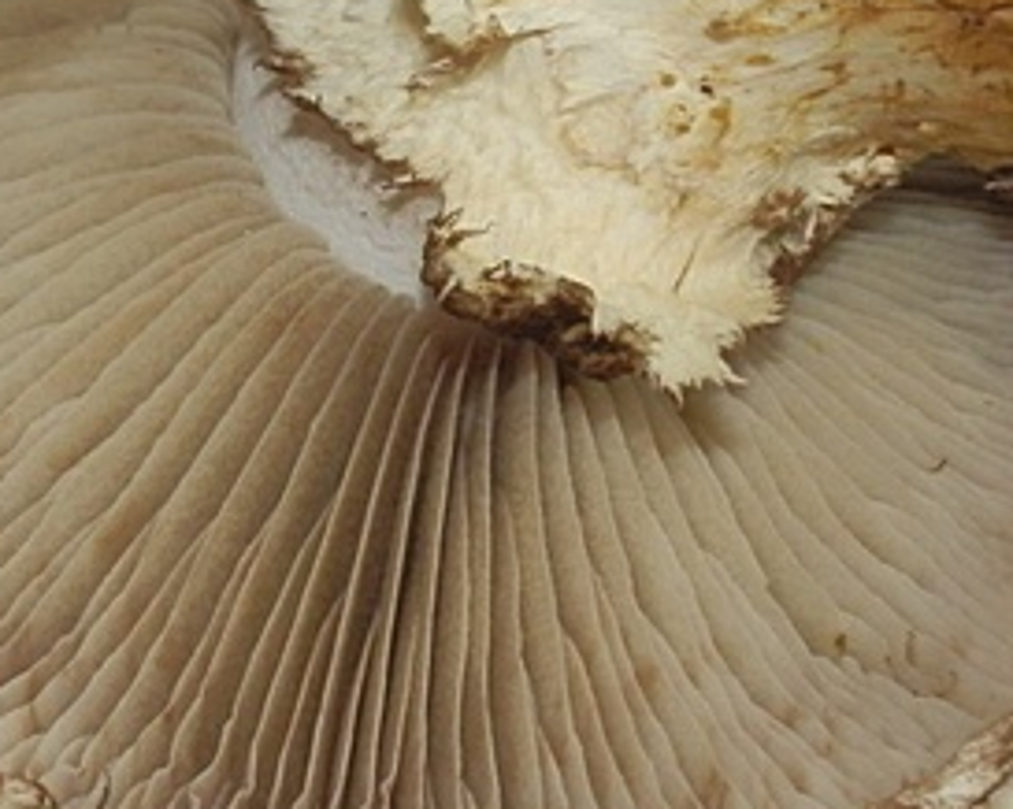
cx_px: 212
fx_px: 3176
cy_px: 286
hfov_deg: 18.0
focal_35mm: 106
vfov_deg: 14.5
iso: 250
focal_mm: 6.7
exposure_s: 1/40
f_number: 9.9
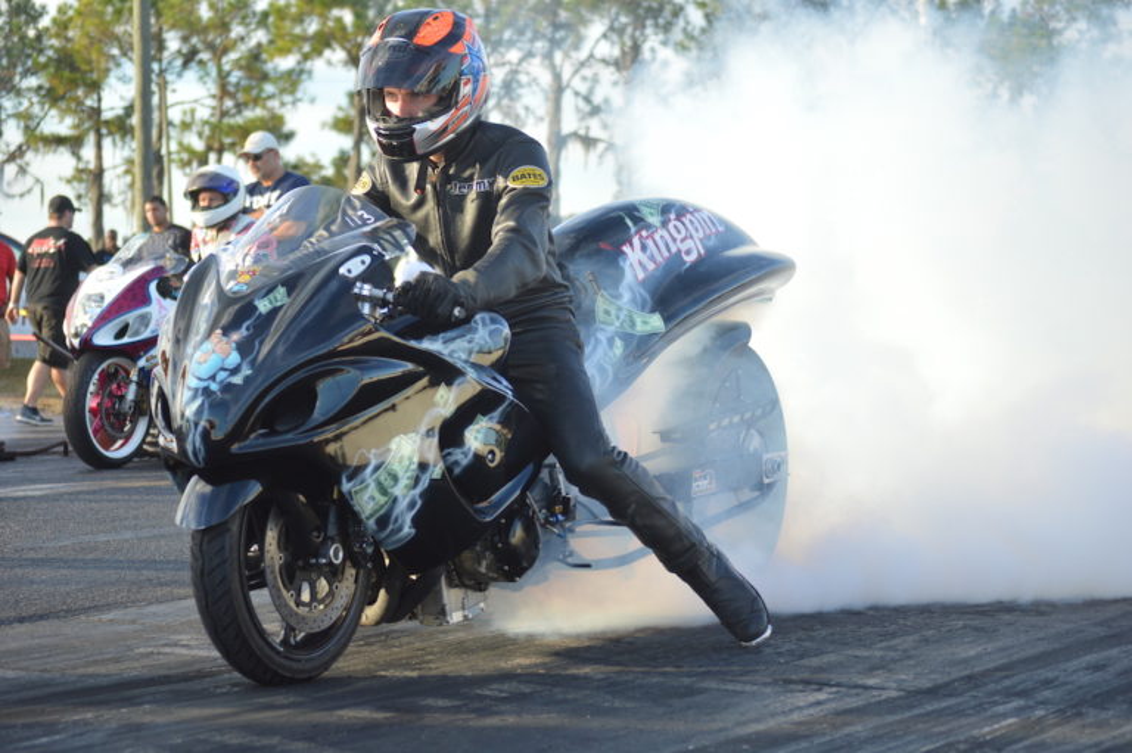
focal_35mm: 90
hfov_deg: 22.6
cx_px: 566
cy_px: 376
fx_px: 2828
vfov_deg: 15.2
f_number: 4.2
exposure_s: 1/500
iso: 400
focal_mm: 60
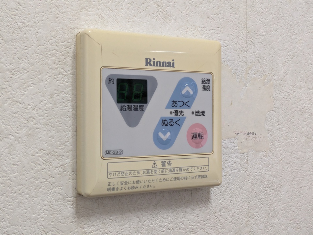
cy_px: 118
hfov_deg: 37.5
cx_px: 156
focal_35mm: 51
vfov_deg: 28.6
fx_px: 461
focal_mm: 5.43
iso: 409
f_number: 1.89
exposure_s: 1/60
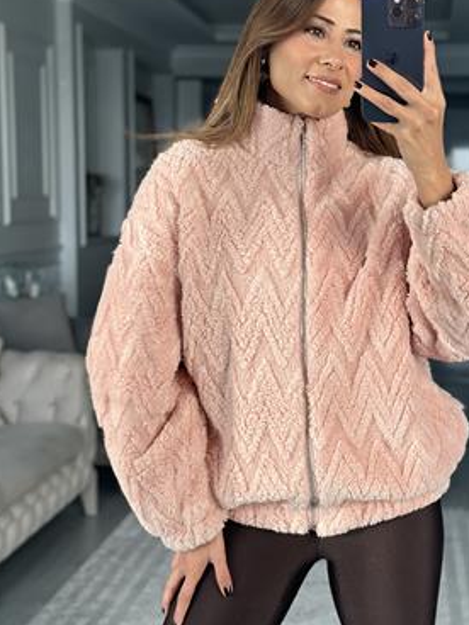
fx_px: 1192
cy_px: 270
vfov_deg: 29.4
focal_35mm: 66
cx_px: 311
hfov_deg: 22.2
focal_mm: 6.86
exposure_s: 1/205
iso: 80
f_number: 1.78
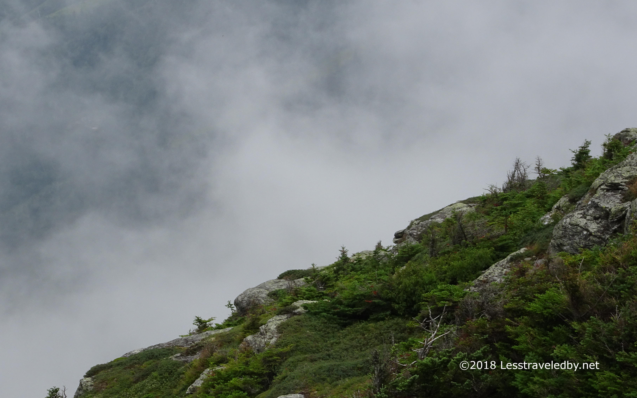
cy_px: 147
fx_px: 1996
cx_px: 284
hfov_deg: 18.1
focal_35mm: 115
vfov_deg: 11.4
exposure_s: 1/250
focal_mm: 13.69
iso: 80
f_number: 5
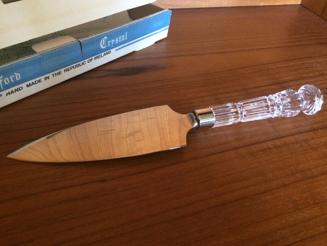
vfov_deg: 44.1
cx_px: 170
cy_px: 117
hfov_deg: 56.8
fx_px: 302
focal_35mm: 32
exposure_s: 1/20
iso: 320
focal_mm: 4.12
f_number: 2.2
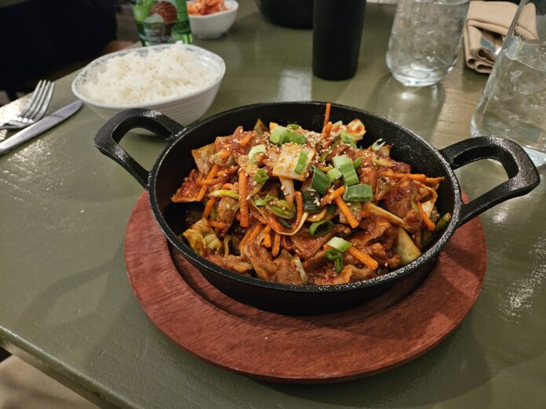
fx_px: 363
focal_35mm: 23
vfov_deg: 58.9
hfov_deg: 73.9
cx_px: 273
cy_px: 204
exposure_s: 1/24
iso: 1000
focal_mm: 5.4
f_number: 1.8
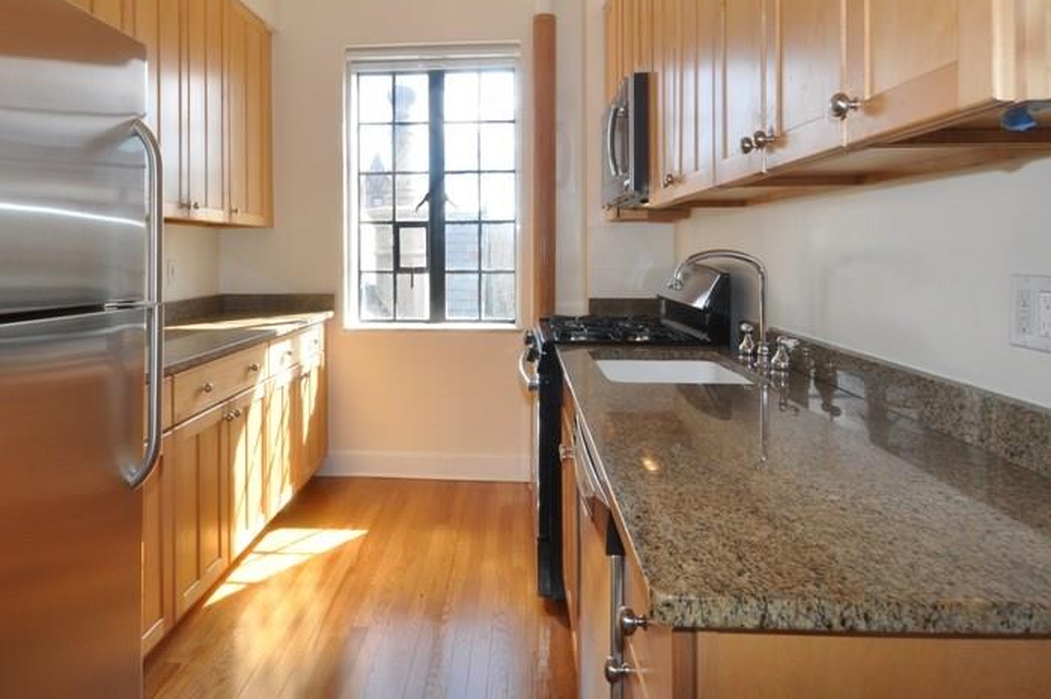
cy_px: 259
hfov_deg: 78.5
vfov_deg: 56.4
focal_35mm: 22
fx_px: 642
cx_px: 479
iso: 320
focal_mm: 10
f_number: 5.6
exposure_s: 1/125
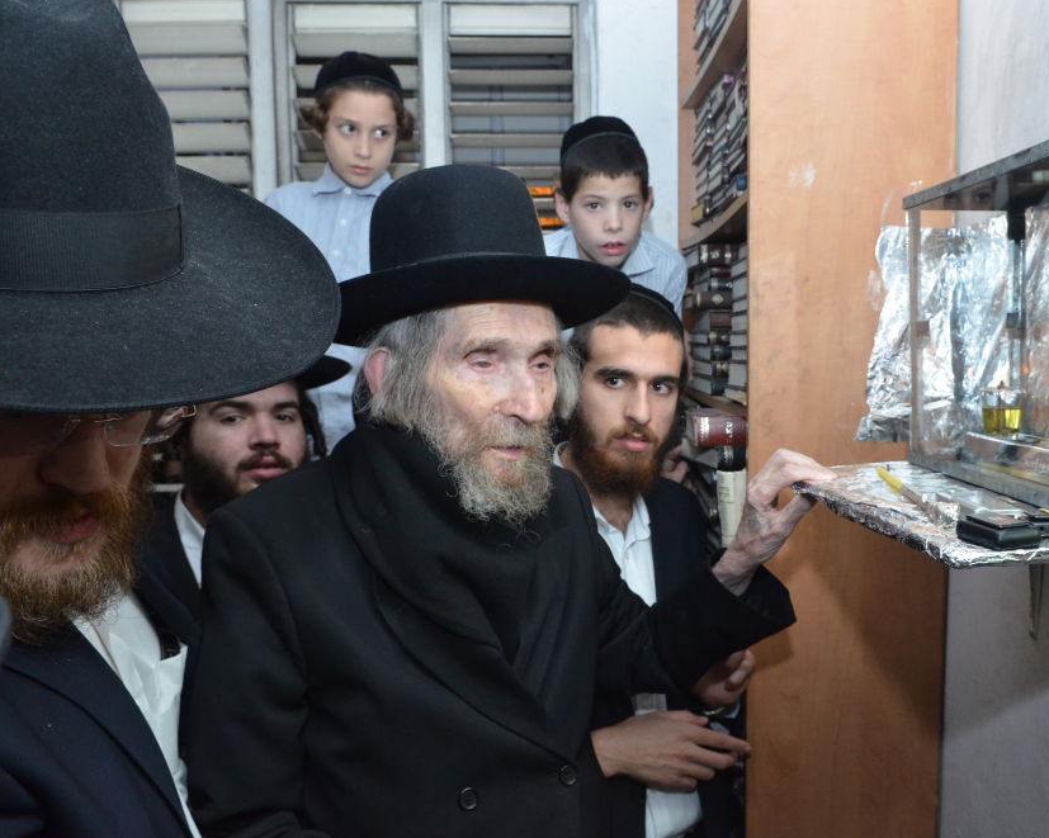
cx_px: 628
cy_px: 425
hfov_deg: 59.0
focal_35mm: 30
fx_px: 918
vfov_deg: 49.1
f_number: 5.6
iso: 2000
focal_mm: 17
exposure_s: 1/125
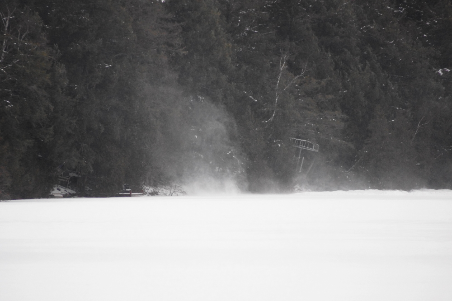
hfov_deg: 5.5
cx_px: 226
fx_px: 4707
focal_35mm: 375
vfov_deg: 3.7
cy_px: 150
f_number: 6.3
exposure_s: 1/250
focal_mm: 250
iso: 1600
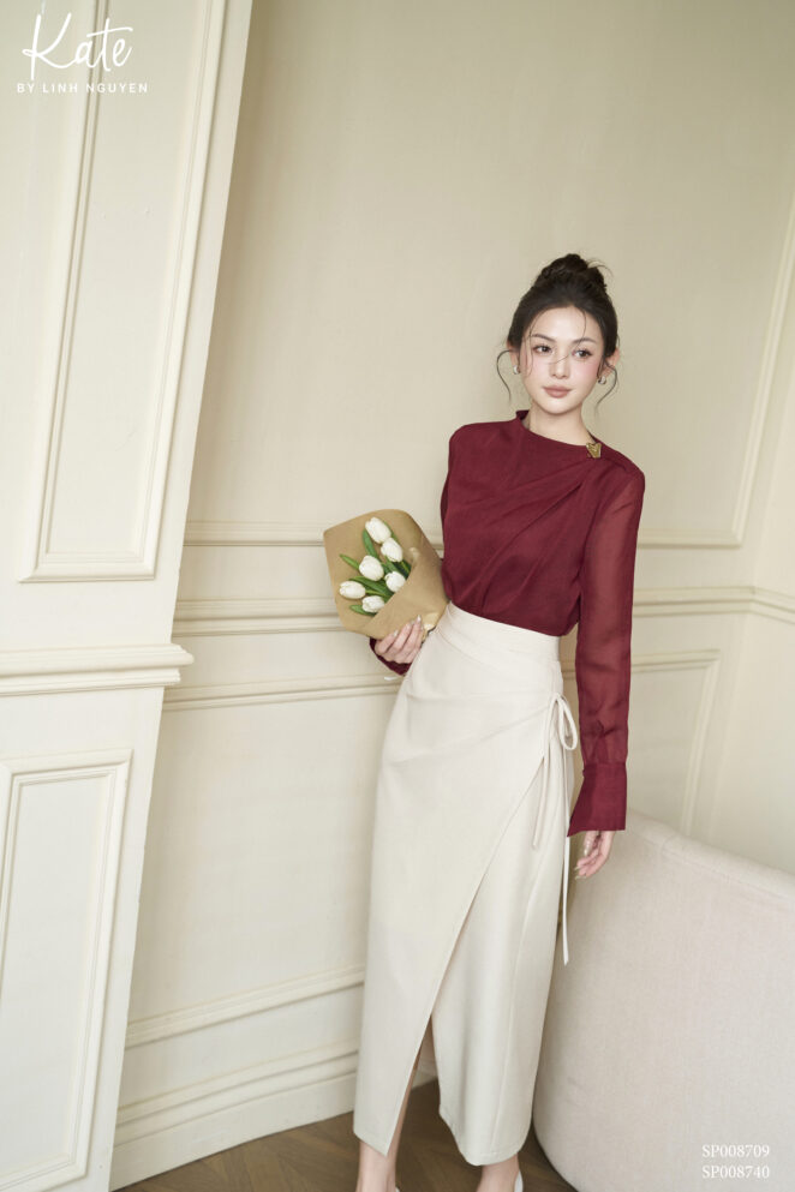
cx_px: 398
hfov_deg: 27.0
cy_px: 596
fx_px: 1656
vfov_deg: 39.6
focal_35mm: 50
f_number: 2.8
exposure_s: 1/160
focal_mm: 50
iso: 400
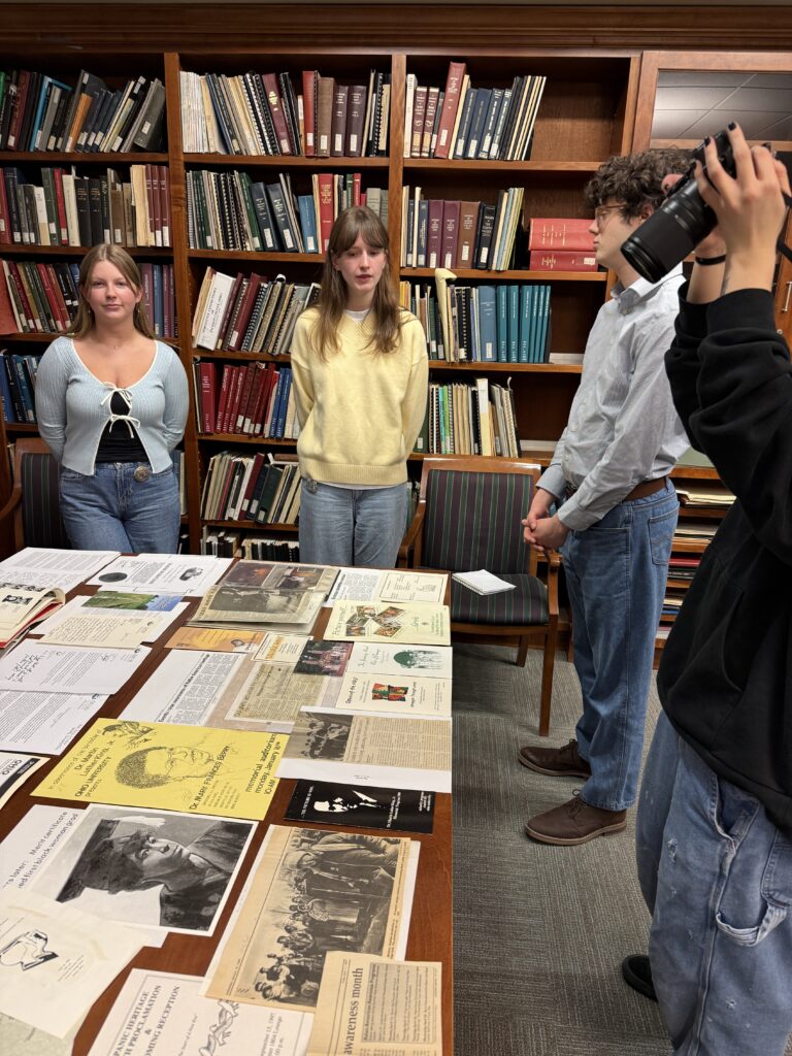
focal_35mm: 24
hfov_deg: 56.8
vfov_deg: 71.6
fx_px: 732
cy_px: 528
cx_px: 396
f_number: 1.78
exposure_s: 1/60
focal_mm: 6.76
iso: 160
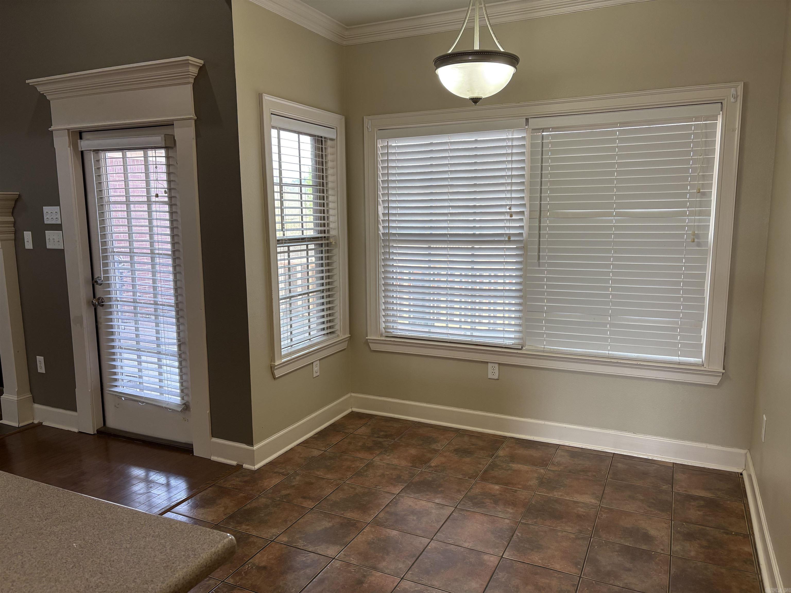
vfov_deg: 53.1
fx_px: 594
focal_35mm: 26
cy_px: 296
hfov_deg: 67.3
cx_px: 396
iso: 100
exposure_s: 1/120
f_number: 1.6
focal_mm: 5.96
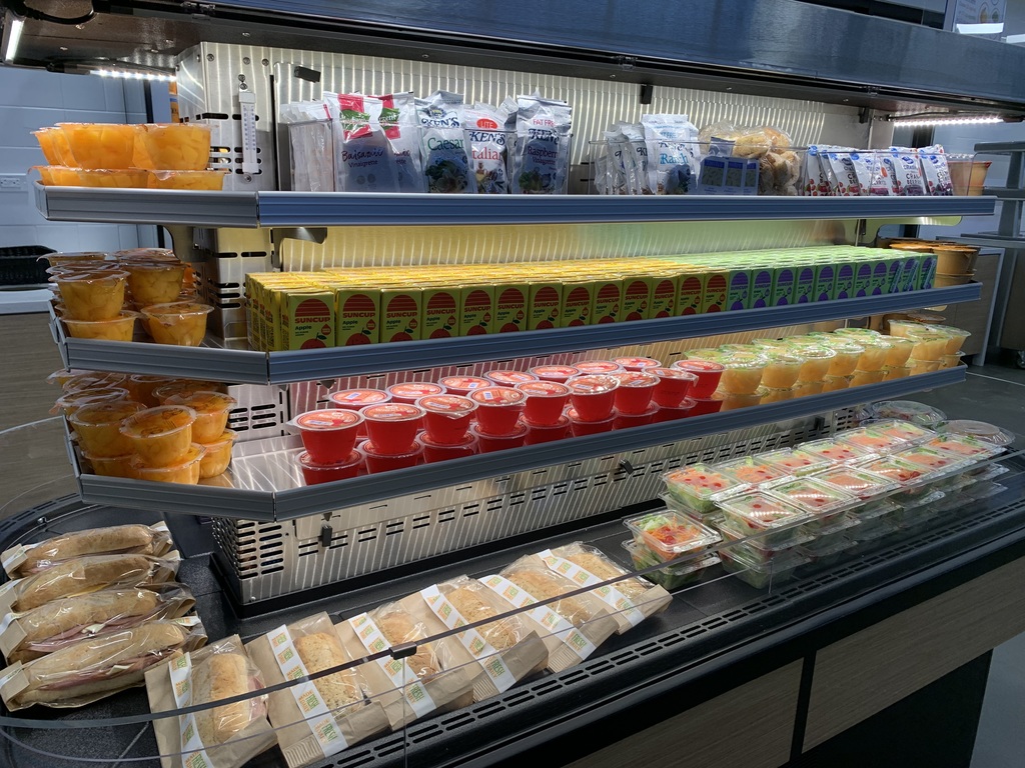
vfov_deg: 53.1
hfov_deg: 67.3
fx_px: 770
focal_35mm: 26
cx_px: 512
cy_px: 384
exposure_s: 1/121
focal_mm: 4.25
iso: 50
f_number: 1.8
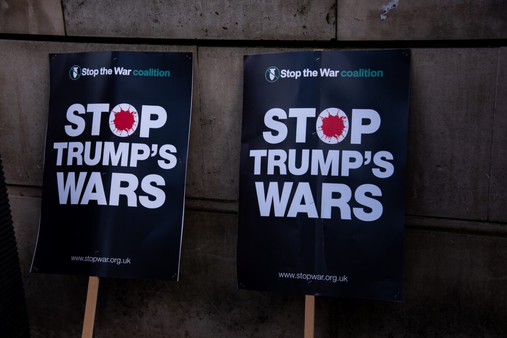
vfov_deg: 23.4
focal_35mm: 58
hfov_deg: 34.5
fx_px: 817
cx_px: 254
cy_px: 169
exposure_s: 1/200
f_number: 6.3
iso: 100
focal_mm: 58
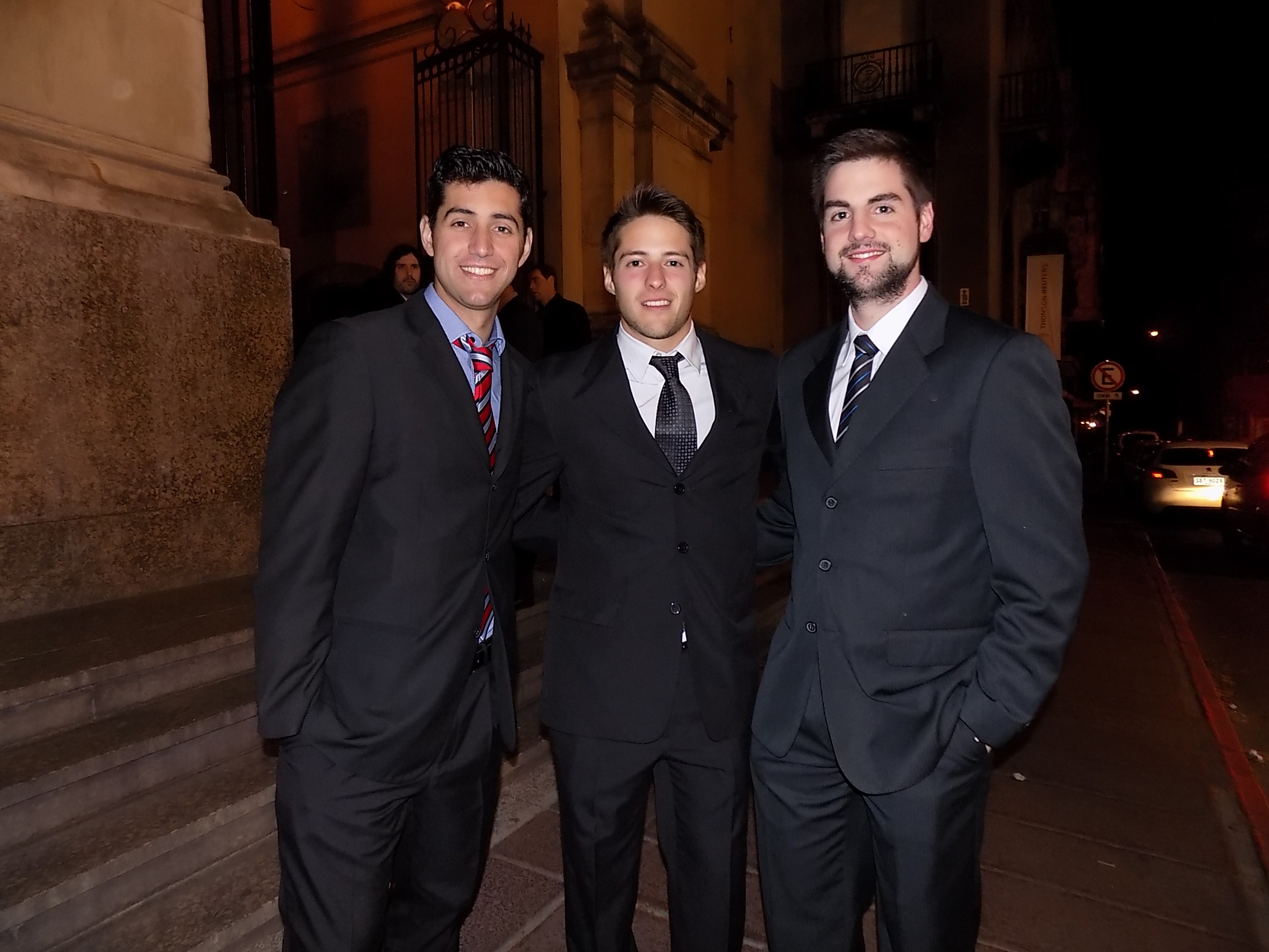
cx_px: 634
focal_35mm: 23
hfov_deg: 73.9
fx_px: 843
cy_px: 476
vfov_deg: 58.9
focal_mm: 4
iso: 200
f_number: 3.1
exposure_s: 1/30
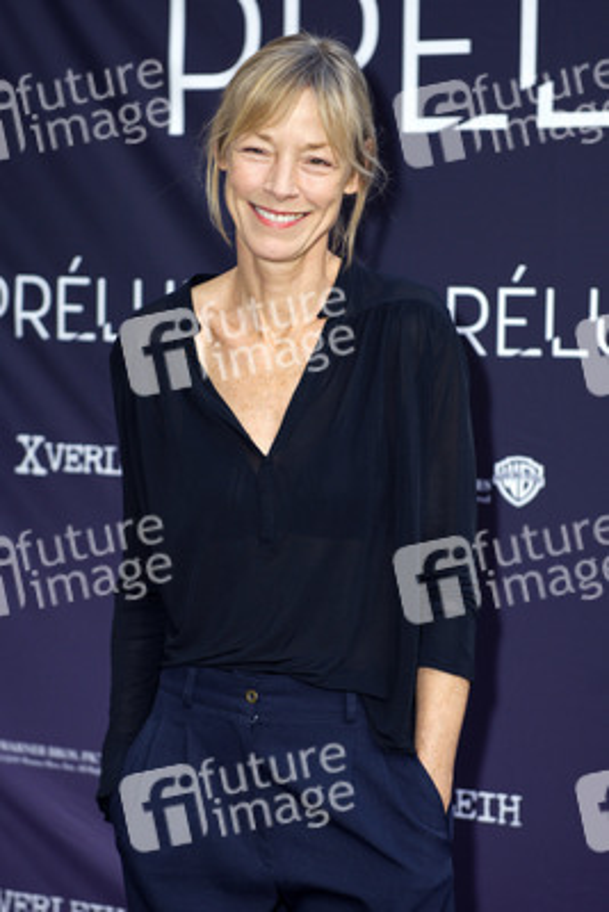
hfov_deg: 19.5
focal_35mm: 70
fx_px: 1775
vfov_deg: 28.8
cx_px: 304
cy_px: 456
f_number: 4
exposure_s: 1/160
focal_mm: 70
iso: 800
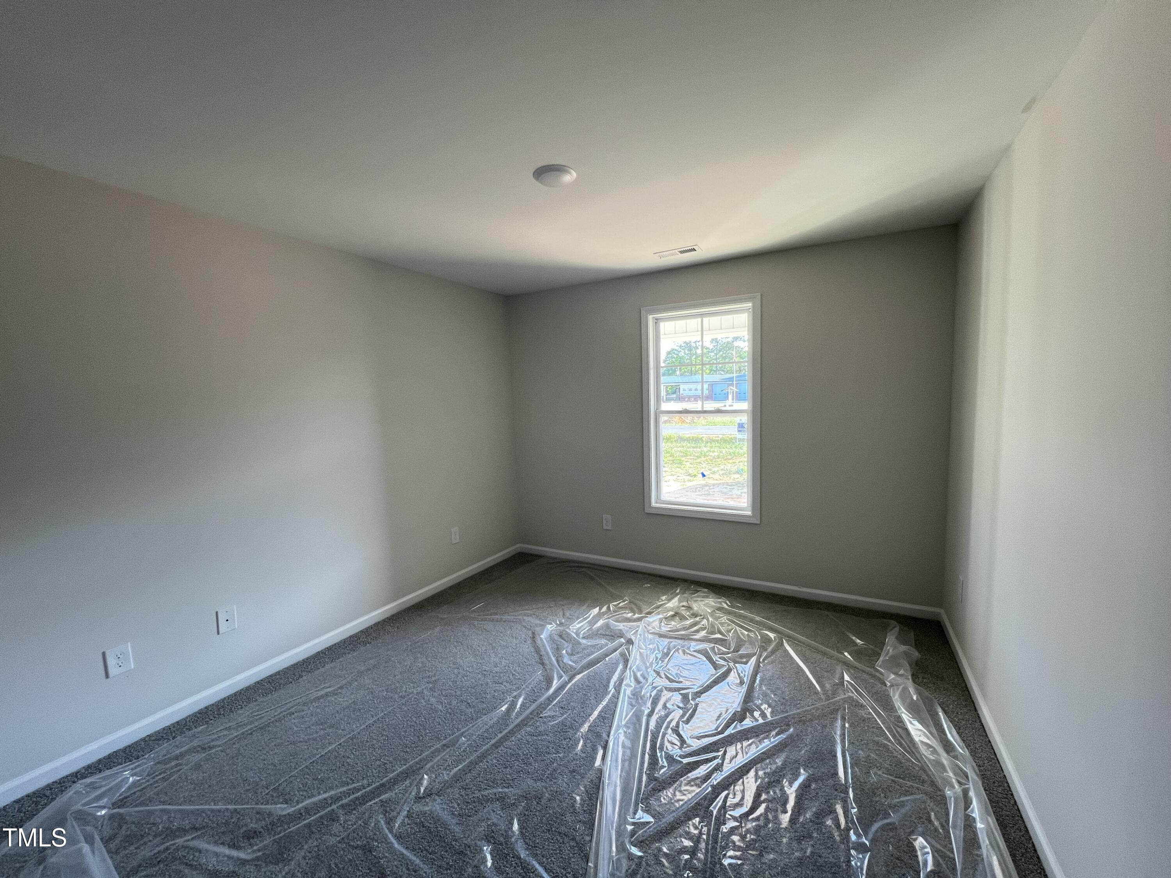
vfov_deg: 89.9
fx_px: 440
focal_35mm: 13
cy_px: 439
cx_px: 586
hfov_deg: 106.2
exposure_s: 1/99
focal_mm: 1.57
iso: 80
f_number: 1.8
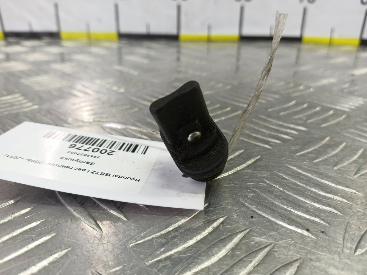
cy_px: 138
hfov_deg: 73.9
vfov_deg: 58.9
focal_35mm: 23
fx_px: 244
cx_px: 184
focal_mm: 4.11
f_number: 1.6
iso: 113
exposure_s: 1/50
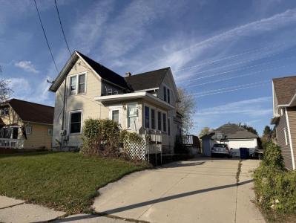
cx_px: 148
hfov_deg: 71.5
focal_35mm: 24
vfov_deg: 56.9
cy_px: 112
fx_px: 205
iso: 80
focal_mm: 6.76
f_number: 1.78
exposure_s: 1/5714
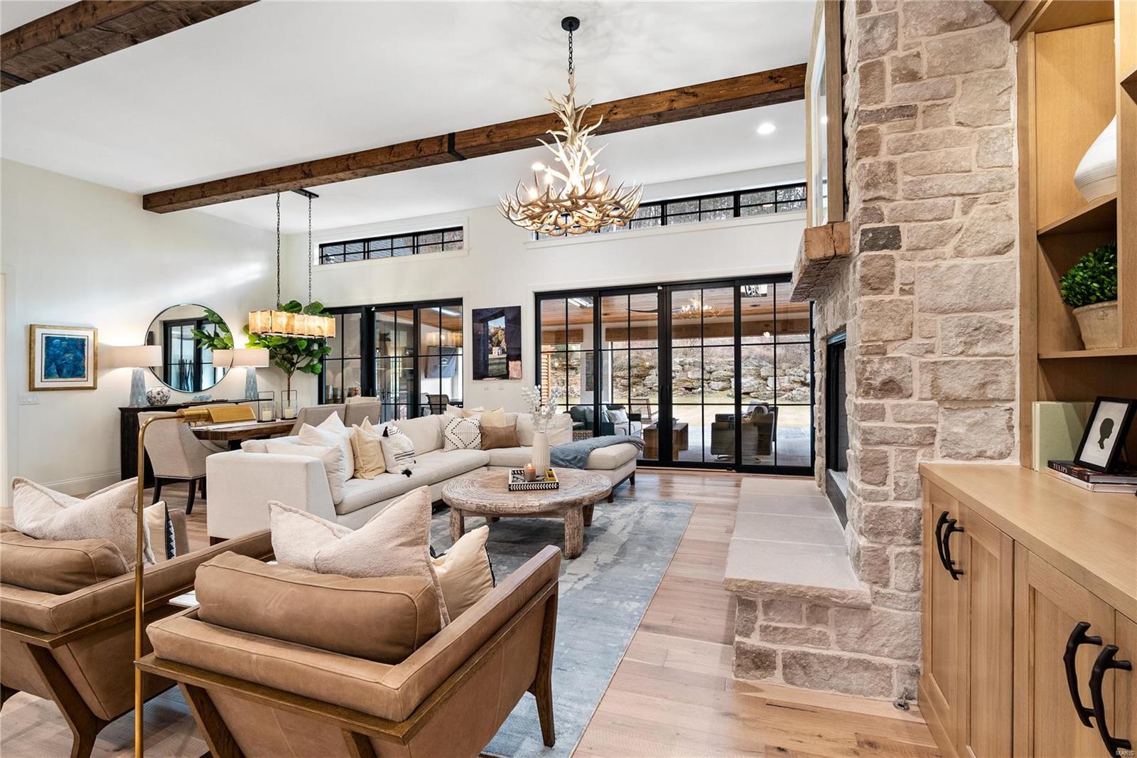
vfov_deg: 73.7
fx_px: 505
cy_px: 379
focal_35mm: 16
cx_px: 568
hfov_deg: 96.7
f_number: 6.3
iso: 400
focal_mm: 8
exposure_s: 1/8
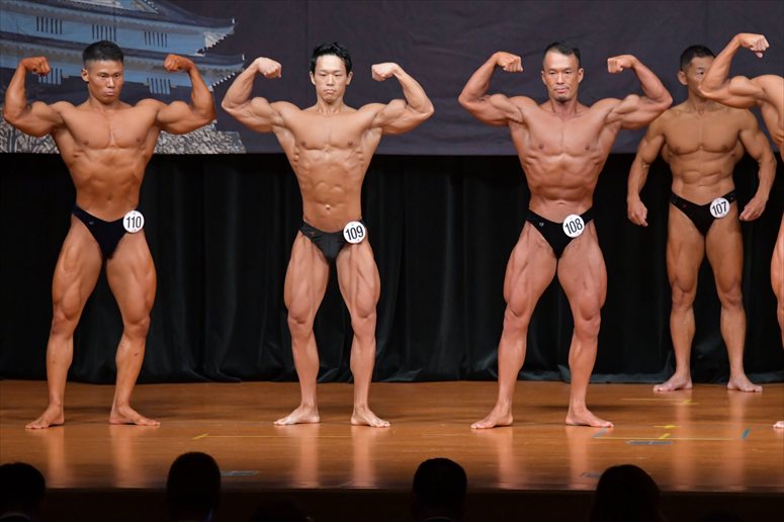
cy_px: 261
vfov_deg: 5.4
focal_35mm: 255
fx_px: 5551
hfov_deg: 8.1
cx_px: 392
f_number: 5.6
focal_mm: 170
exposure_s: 1/400
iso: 5000
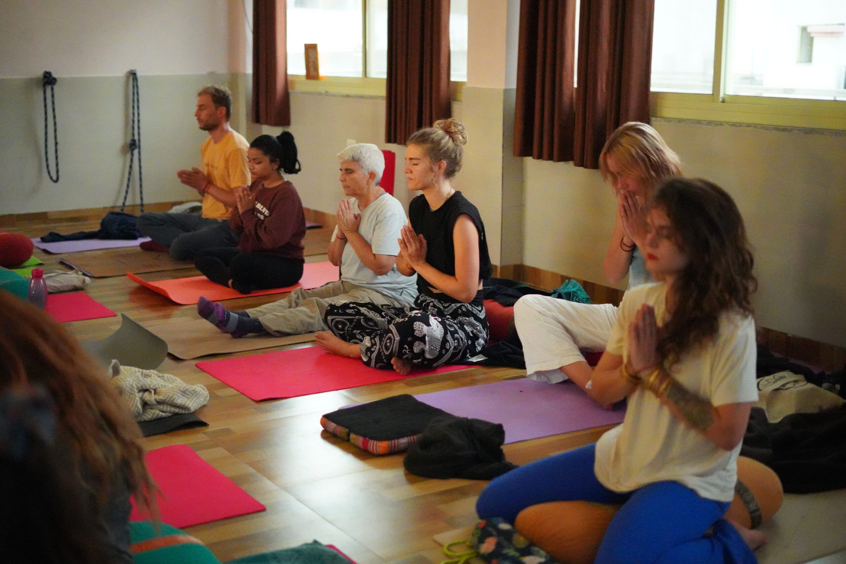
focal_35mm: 50
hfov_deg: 39.6
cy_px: 282
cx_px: 423
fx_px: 1175
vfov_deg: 27.0
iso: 25600
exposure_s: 1/100
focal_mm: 50
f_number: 1.8
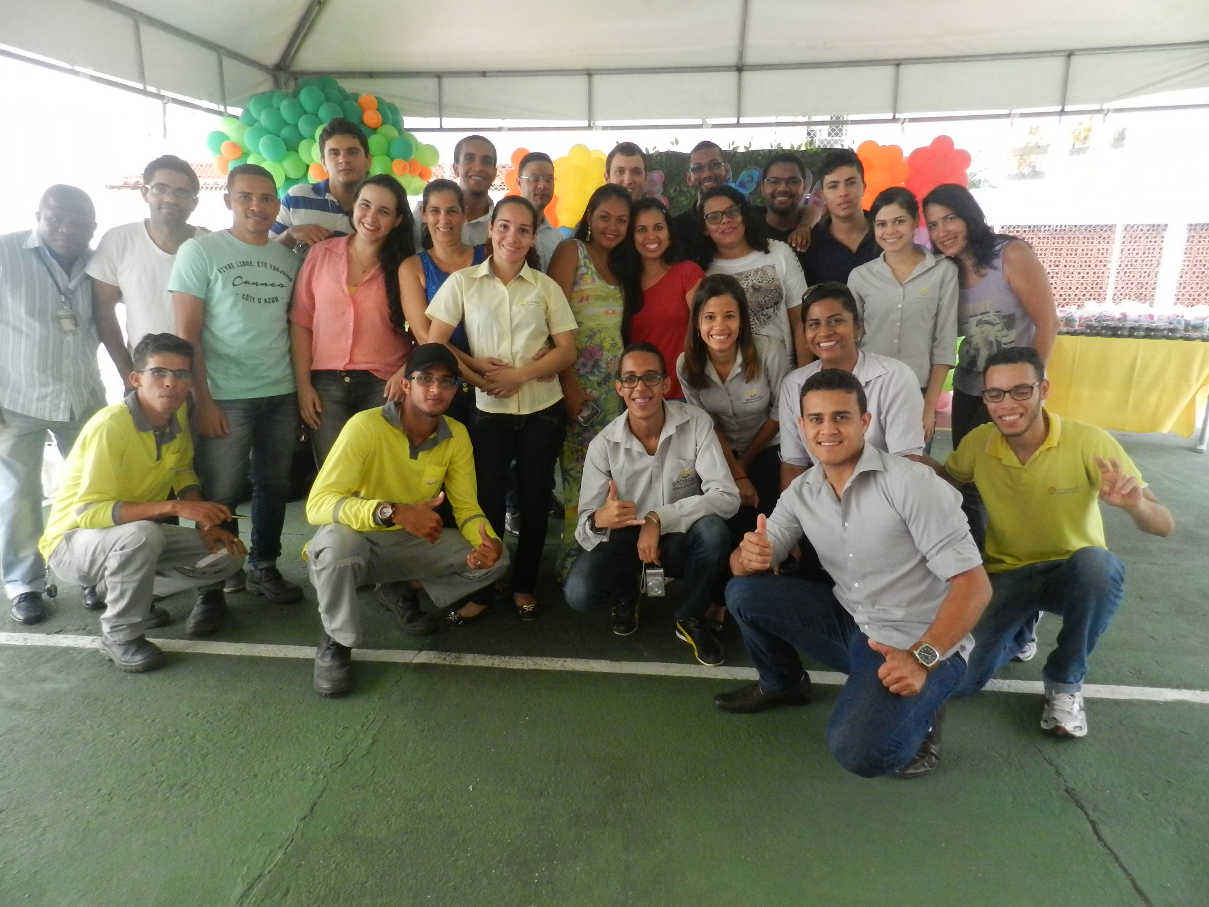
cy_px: 454
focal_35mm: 23
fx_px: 803
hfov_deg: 73.9
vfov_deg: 58.9
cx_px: 604
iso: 800
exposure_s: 1/1000
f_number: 3.4
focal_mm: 4
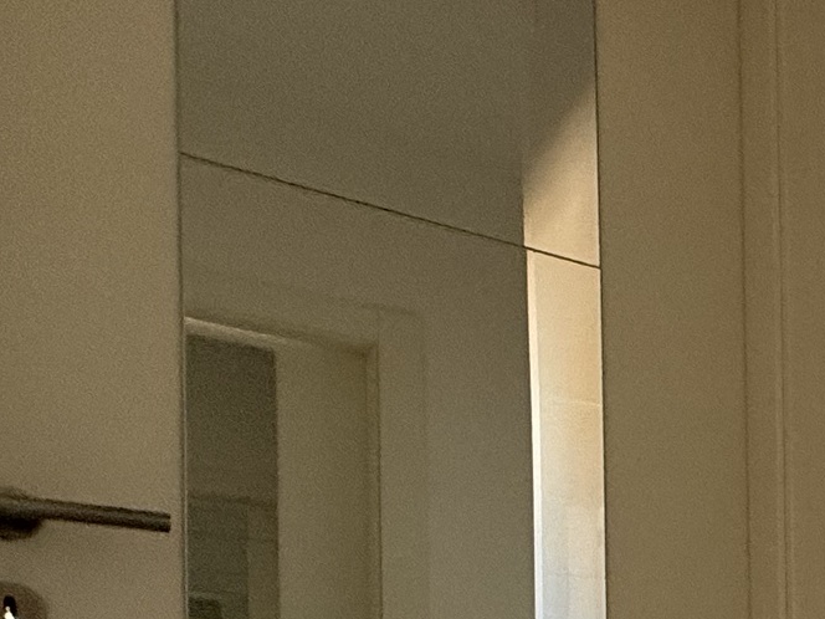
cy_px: 807
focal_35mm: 54
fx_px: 1287
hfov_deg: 23.5
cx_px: 1389
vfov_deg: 23.8
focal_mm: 2.22
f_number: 2.2
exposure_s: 1/90
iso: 320
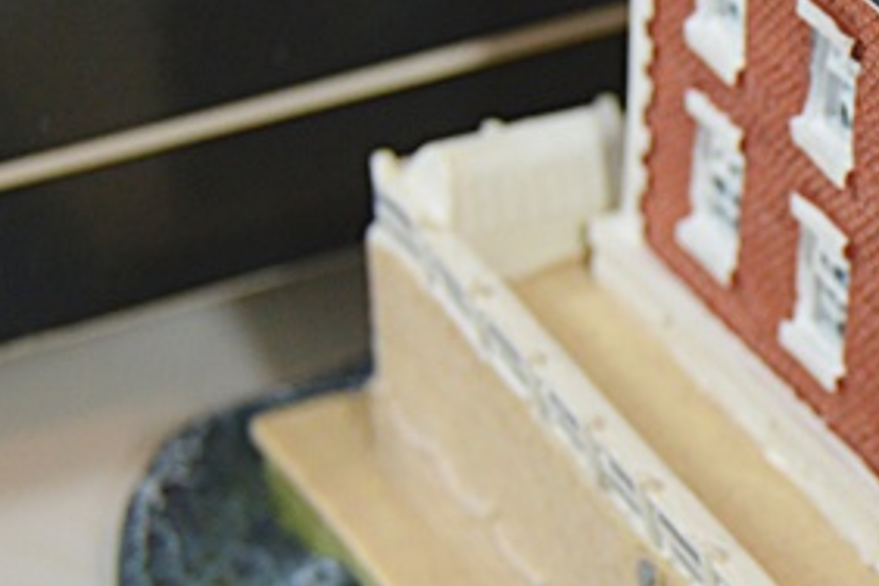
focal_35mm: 170
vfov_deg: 8.1
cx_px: 1004
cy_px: 429
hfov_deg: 11.9
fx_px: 4151
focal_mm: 32
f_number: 4.5
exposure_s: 1/60
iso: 640
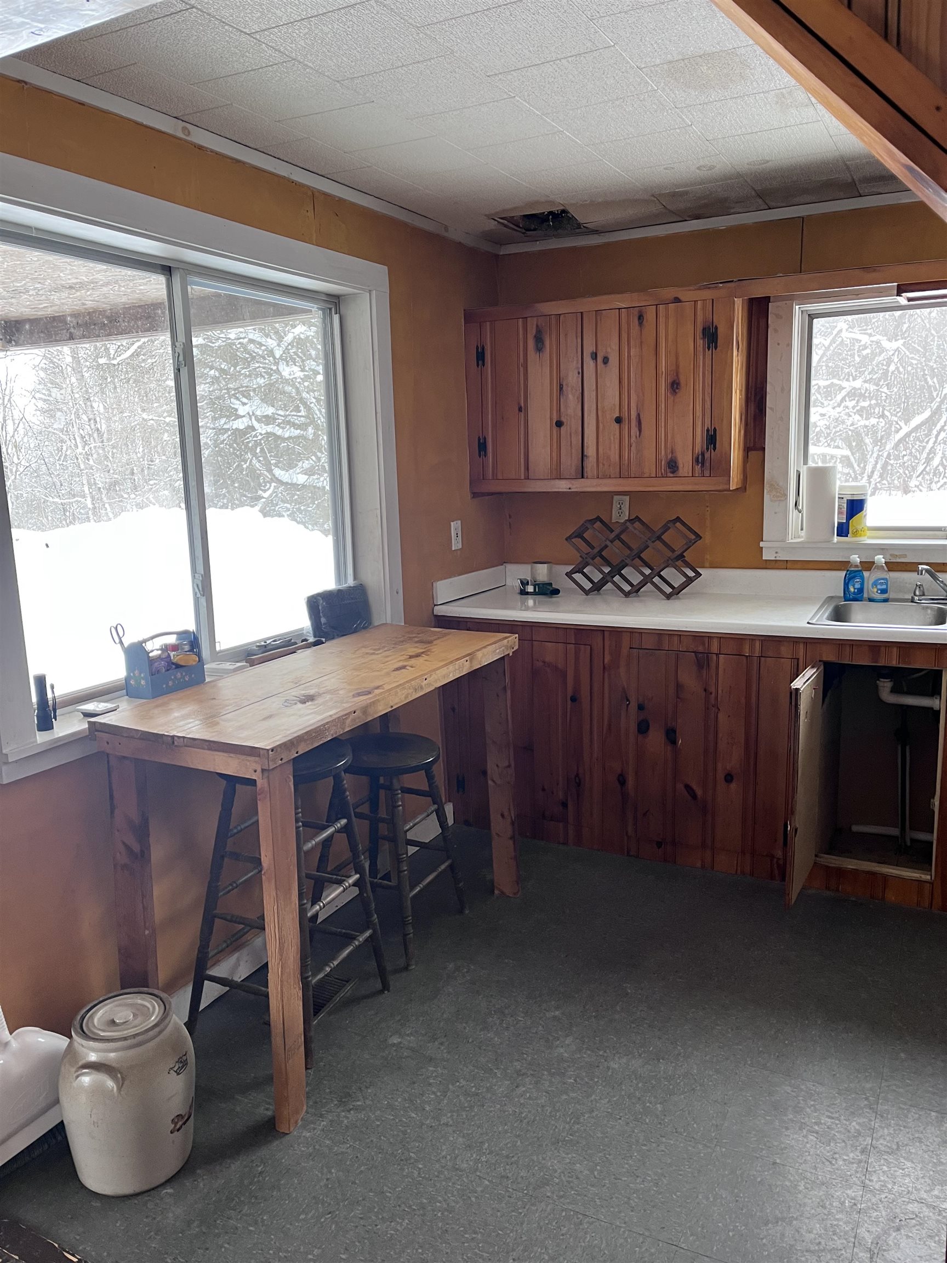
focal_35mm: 26
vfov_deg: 67.3
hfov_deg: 53.1
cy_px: 632
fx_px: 948
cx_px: 474
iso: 125
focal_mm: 5.1
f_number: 1.6
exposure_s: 1/60
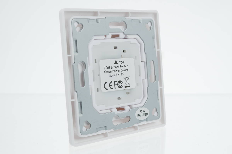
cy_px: 77
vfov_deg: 26.5
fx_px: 329
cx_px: 116
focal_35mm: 51
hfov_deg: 38.9
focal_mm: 34.3
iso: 200
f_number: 8
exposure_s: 1/90
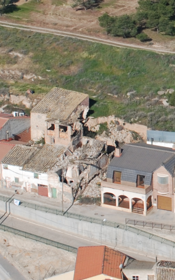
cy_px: 22
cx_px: 302
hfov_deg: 6.3
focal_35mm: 204
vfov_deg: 10.2
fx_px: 1557
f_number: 8
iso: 100
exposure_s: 1/250
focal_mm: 30
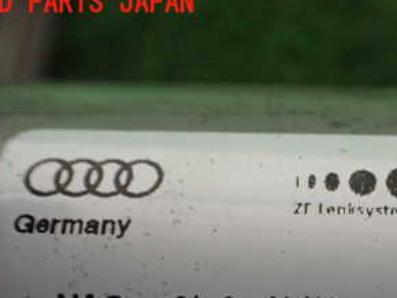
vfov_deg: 22.8
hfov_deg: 29.9
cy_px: 294
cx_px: 356
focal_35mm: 62
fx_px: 712
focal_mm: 5.4
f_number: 2.3
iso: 800
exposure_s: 1/80
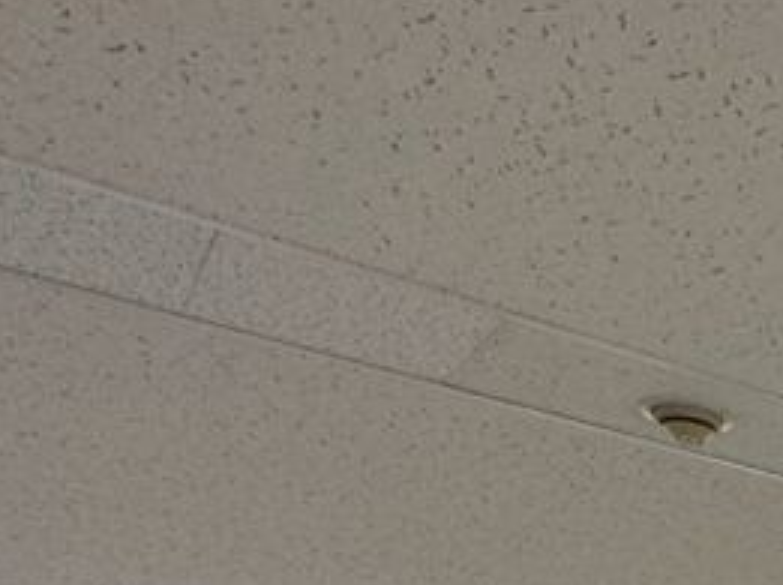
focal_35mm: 55
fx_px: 1242
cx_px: 1362
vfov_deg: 19.9
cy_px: 1032
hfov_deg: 22.6
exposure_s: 1/100
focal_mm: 2.22
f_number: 2.2
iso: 100
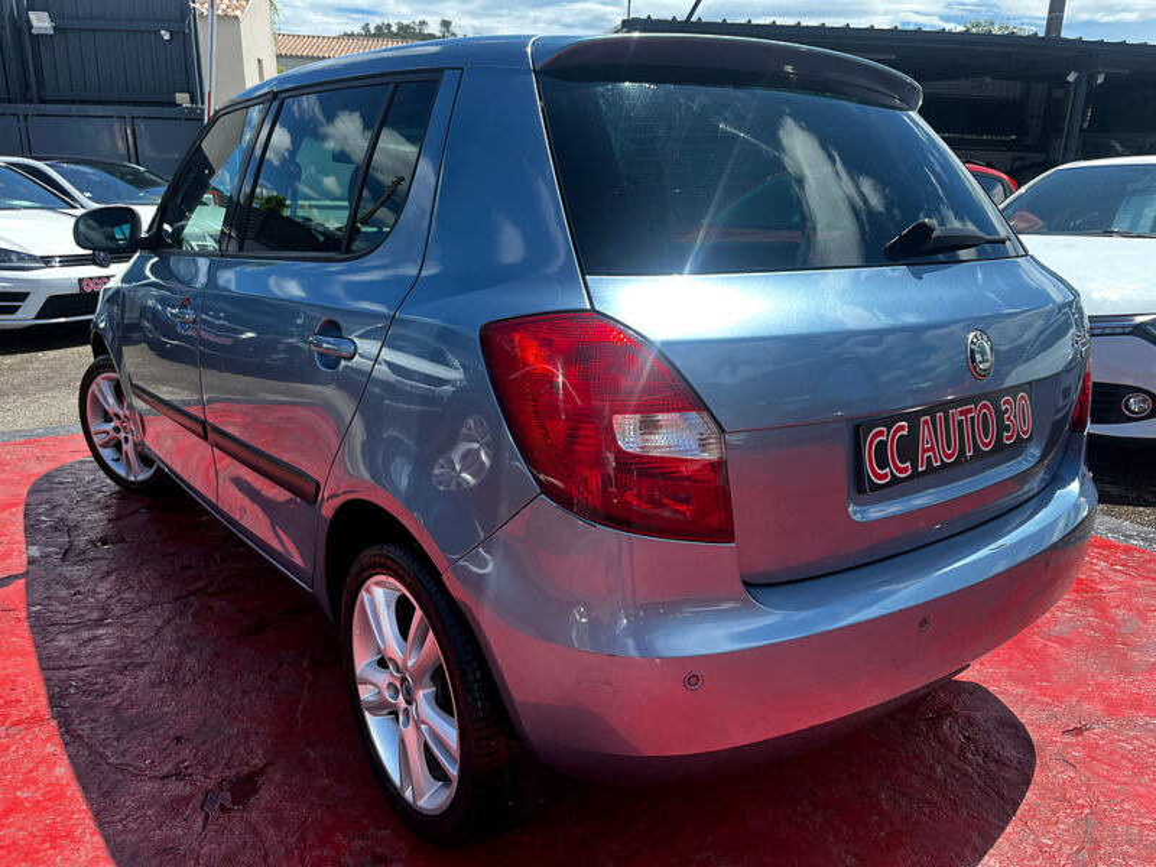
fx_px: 868
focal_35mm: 26
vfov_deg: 53.1
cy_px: 434
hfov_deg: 67.3
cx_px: 578
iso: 50
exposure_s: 1/1372
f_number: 1.6
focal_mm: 5.1
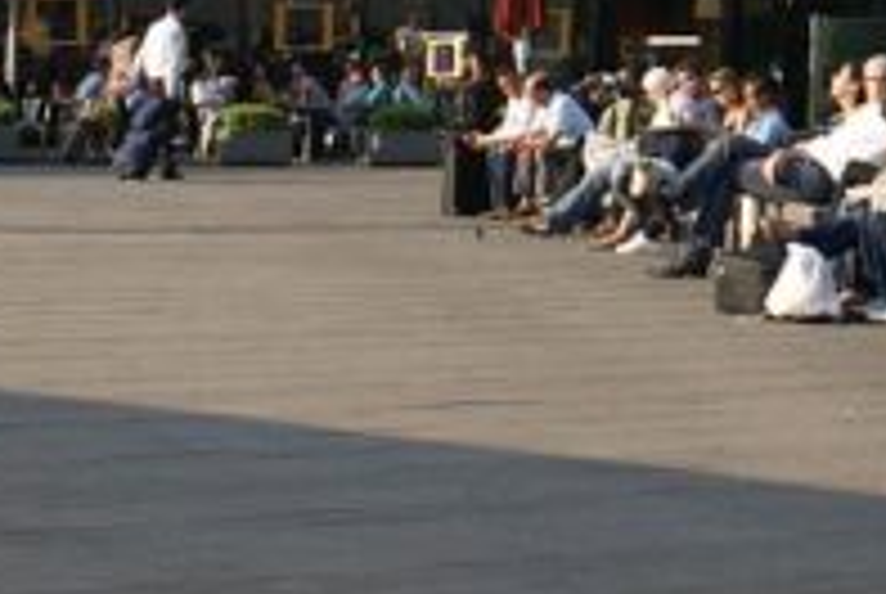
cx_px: 886
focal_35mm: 160
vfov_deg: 8.5
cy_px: -148
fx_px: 3932
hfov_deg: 12.7
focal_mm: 35
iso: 100
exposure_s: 1/125
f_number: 8
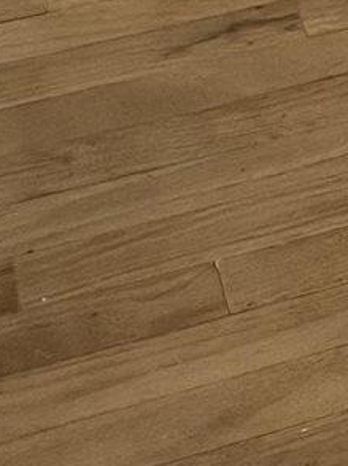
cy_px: -1341
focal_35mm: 189
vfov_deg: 7.6
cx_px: 882
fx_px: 2539
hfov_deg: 7.3
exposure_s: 1/60
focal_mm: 6.76
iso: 800
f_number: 1.78
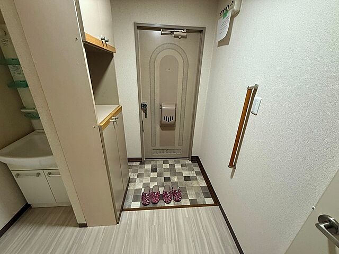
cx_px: 170
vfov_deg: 85.7
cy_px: 127
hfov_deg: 102.1
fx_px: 137
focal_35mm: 14
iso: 320
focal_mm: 2.22
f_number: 2.2
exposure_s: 1/60
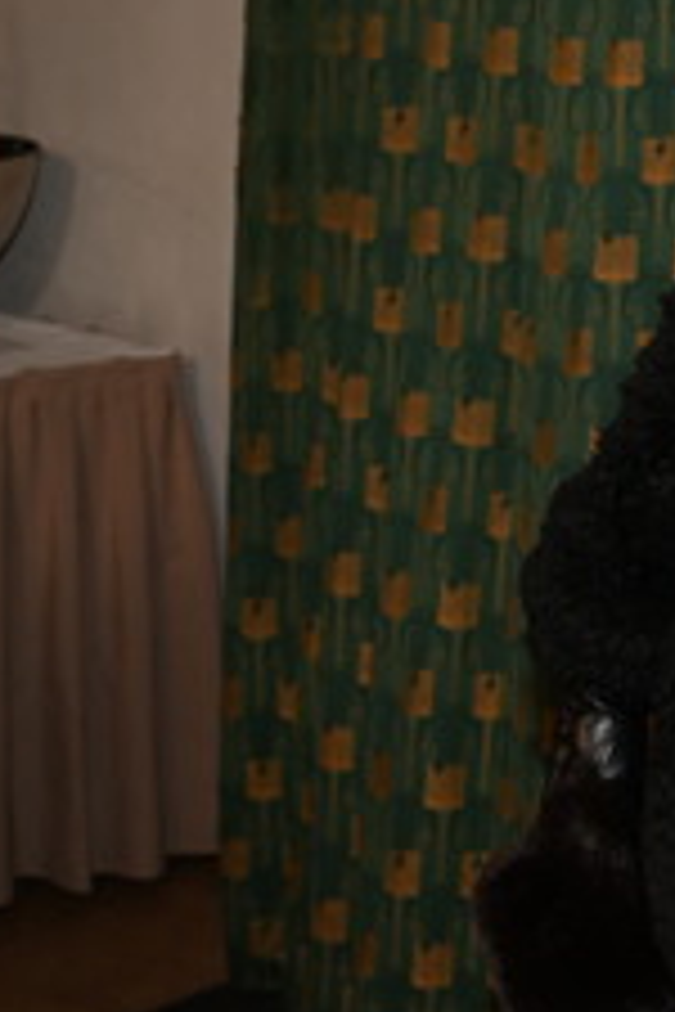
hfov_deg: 12.6
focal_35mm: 103
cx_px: 1062
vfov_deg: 19.8
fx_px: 2883
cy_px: 265
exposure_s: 1/160
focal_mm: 33.5
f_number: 5.6
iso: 1250
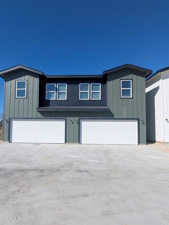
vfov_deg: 90.8
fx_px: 110
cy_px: 122
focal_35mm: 17
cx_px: 73
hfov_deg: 74.4
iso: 49
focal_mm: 1.95
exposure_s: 1/2358
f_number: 2.2
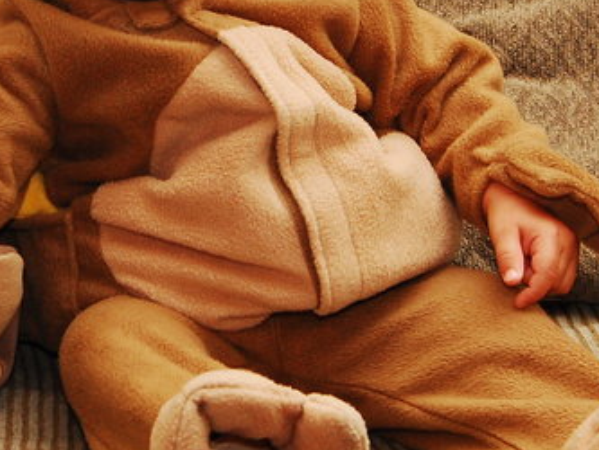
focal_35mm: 124
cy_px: 86
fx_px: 2146
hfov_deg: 15.6
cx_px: -14
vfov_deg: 11.9
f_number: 5.6
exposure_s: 1/60
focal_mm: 28
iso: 800
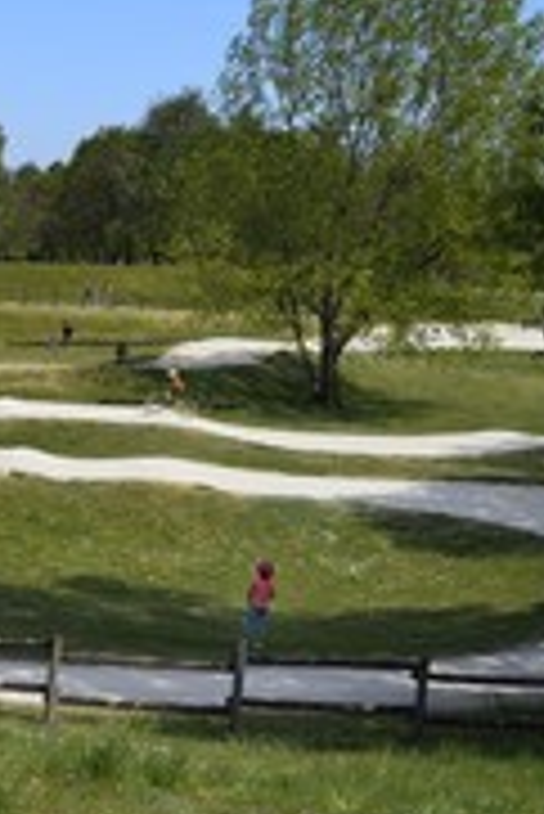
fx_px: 1470
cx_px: -324
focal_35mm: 65
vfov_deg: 30.9
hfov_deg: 18.1
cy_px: 355
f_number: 13
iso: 200
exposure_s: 1/320
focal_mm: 28
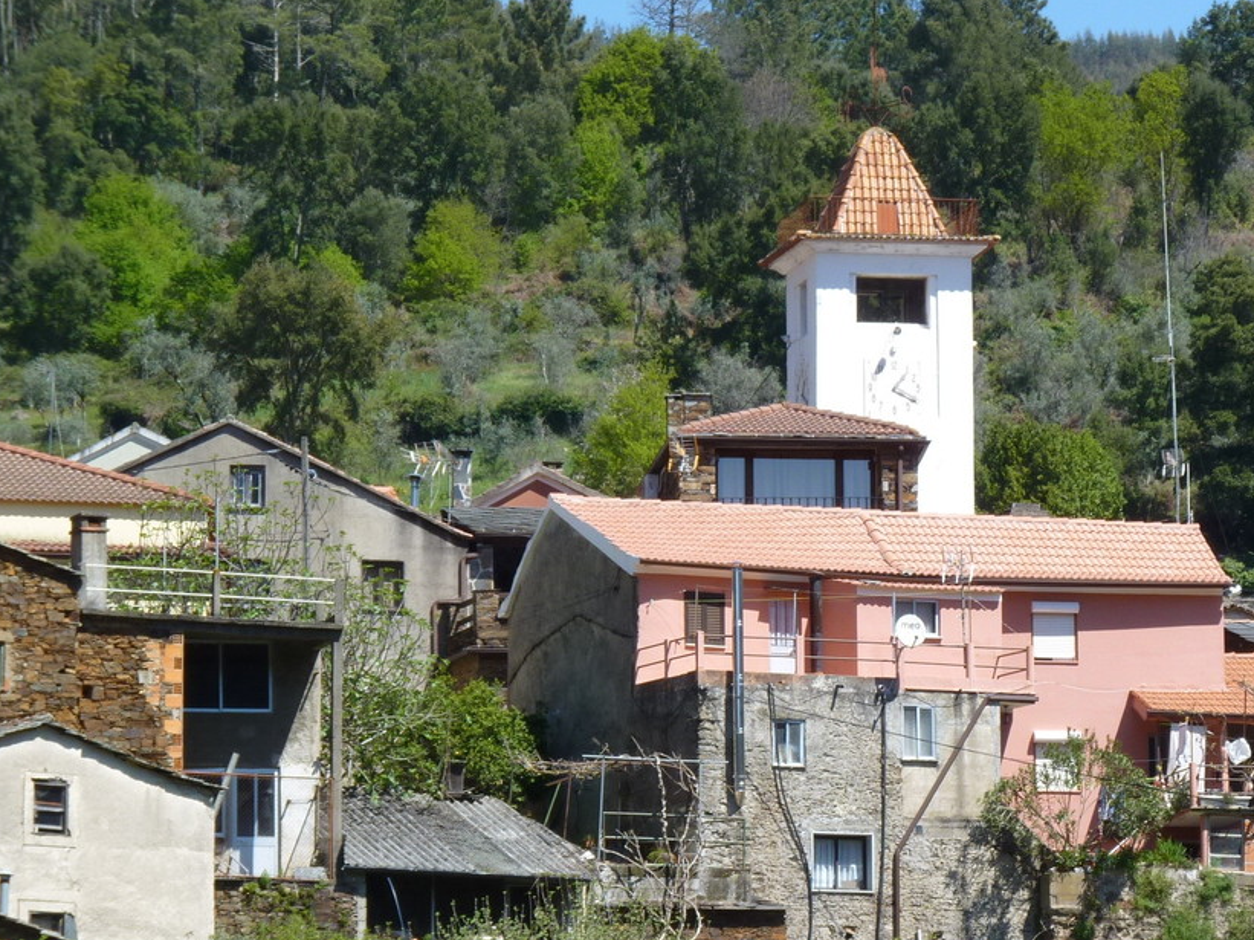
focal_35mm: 195
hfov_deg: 10.1
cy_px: 657
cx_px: 915
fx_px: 7061
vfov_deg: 7.6
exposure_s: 1/250
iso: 80
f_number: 5.6
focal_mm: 22.3
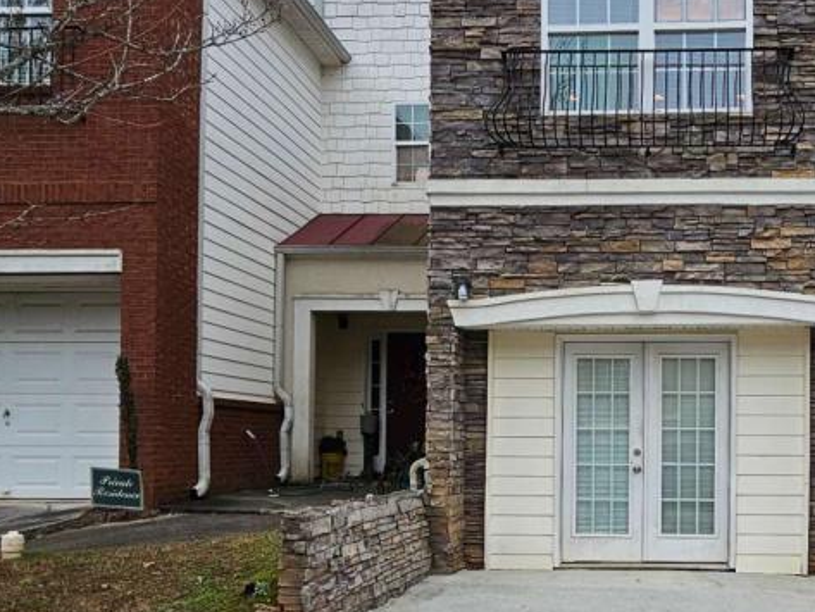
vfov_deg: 42.0
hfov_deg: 52.2
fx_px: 777
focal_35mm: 33
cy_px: 436
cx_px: 639
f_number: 2.2
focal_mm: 2.2
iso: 50
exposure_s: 1/773
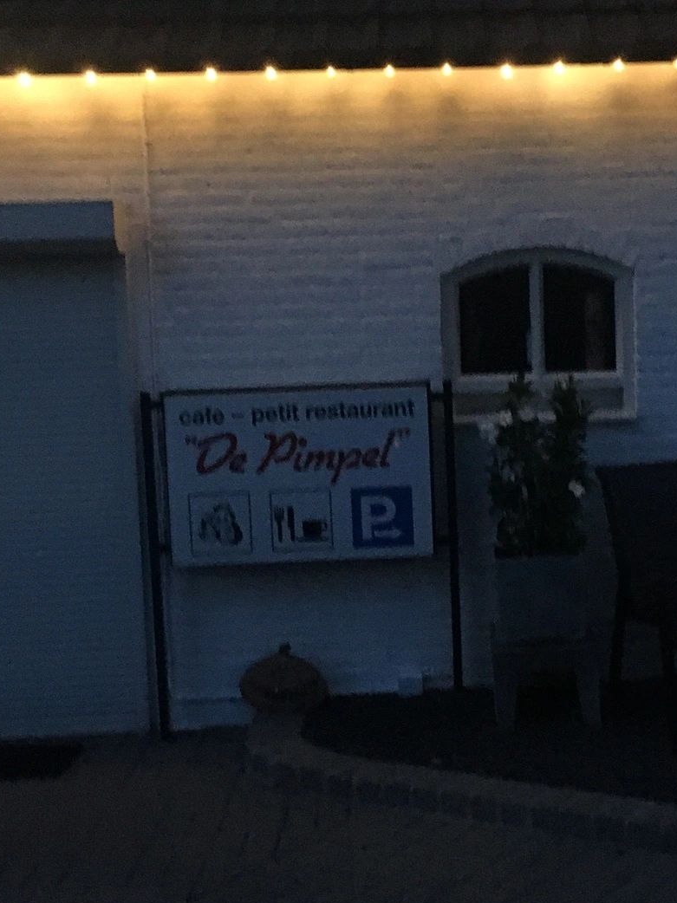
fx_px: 1487
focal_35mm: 57
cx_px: 451
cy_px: 402
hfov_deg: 25.5
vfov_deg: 33.8
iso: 640
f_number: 2.2
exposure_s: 1/17
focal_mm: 4.15
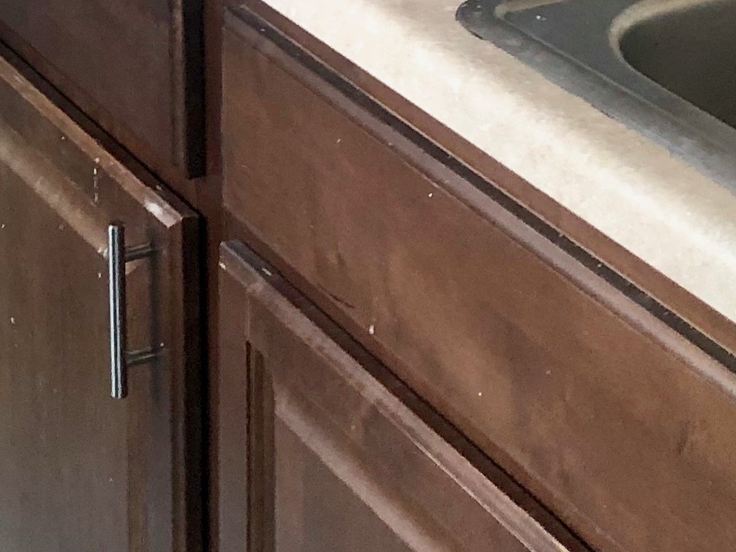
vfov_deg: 11.1
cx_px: -23
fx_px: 2552
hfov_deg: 16.0
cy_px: -569
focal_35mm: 120
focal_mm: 3.99
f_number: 1.8
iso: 40
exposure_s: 1/24
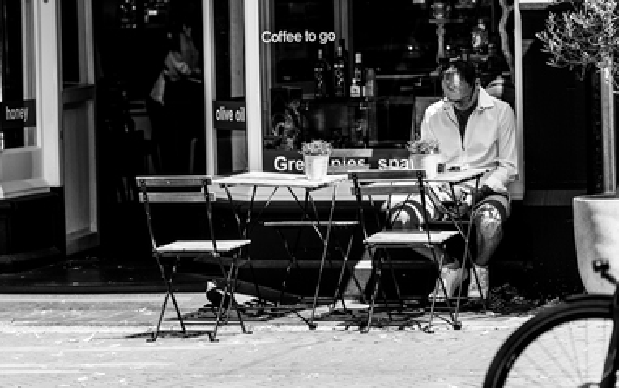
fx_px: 3841
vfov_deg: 5.8
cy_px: 158
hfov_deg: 9.2
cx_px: 250
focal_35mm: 228
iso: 500
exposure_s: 1/2000
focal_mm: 185.5
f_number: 4
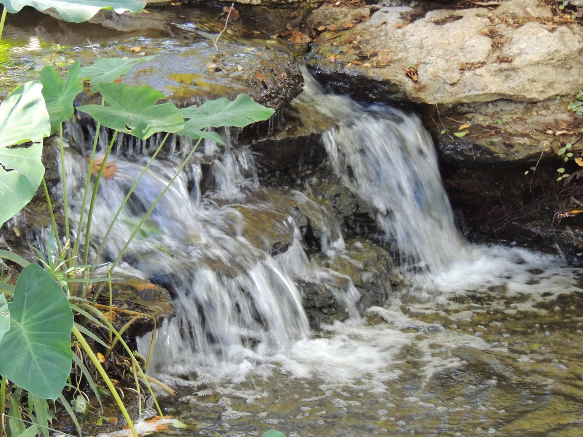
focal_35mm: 145
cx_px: 292
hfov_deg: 13.6
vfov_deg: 10.2
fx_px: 2442
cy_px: 218
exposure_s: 1/30
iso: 640
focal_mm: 25.8
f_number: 4.4
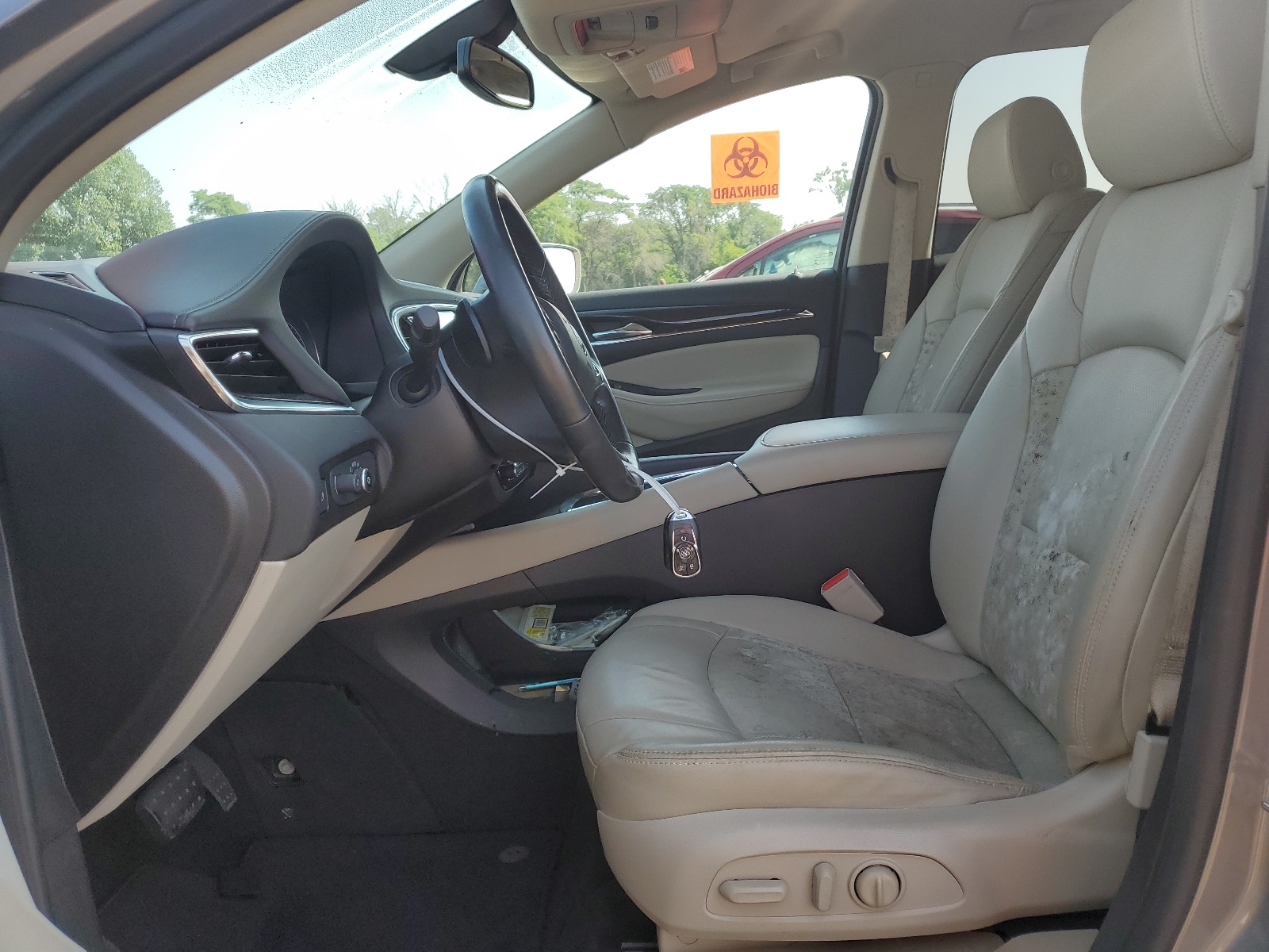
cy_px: 476
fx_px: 953
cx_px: 634
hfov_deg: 67.3
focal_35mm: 26
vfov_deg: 53.1
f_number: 1.5
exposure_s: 1/714
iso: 50
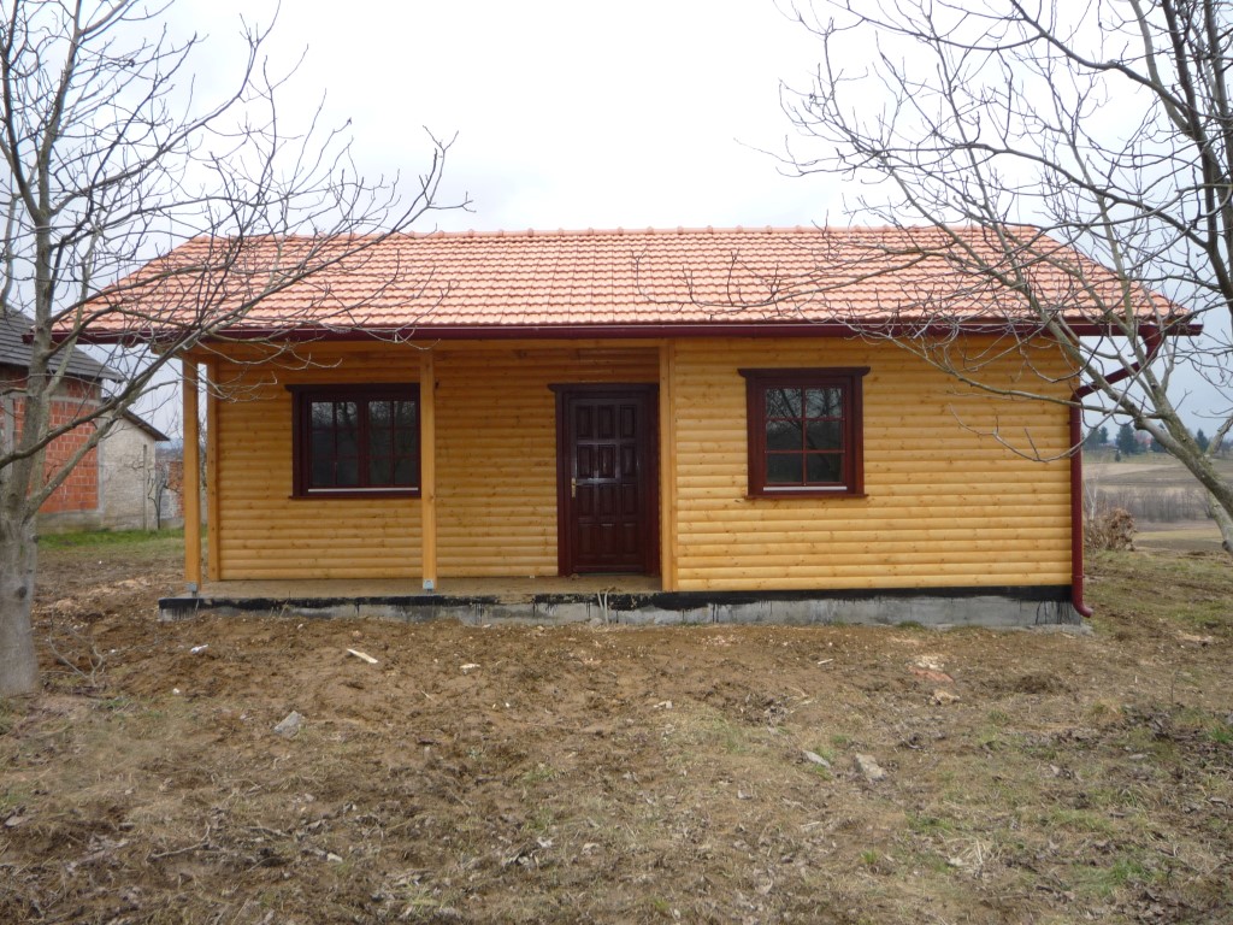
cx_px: 616
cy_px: 462
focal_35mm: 30
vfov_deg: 46.8
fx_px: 1069
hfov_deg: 60.0
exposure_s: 1/125
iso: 100
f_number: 4
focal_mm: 5.2
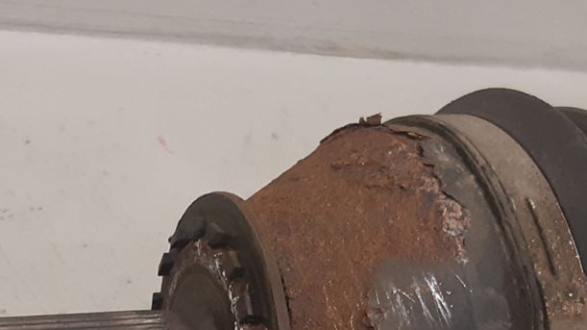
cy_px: 343
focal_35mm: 95
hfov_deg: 22.4
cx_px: 232
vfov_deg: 12.5
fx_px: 1478
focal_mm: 3.93
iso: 160
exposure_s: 1/50
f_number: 1.7
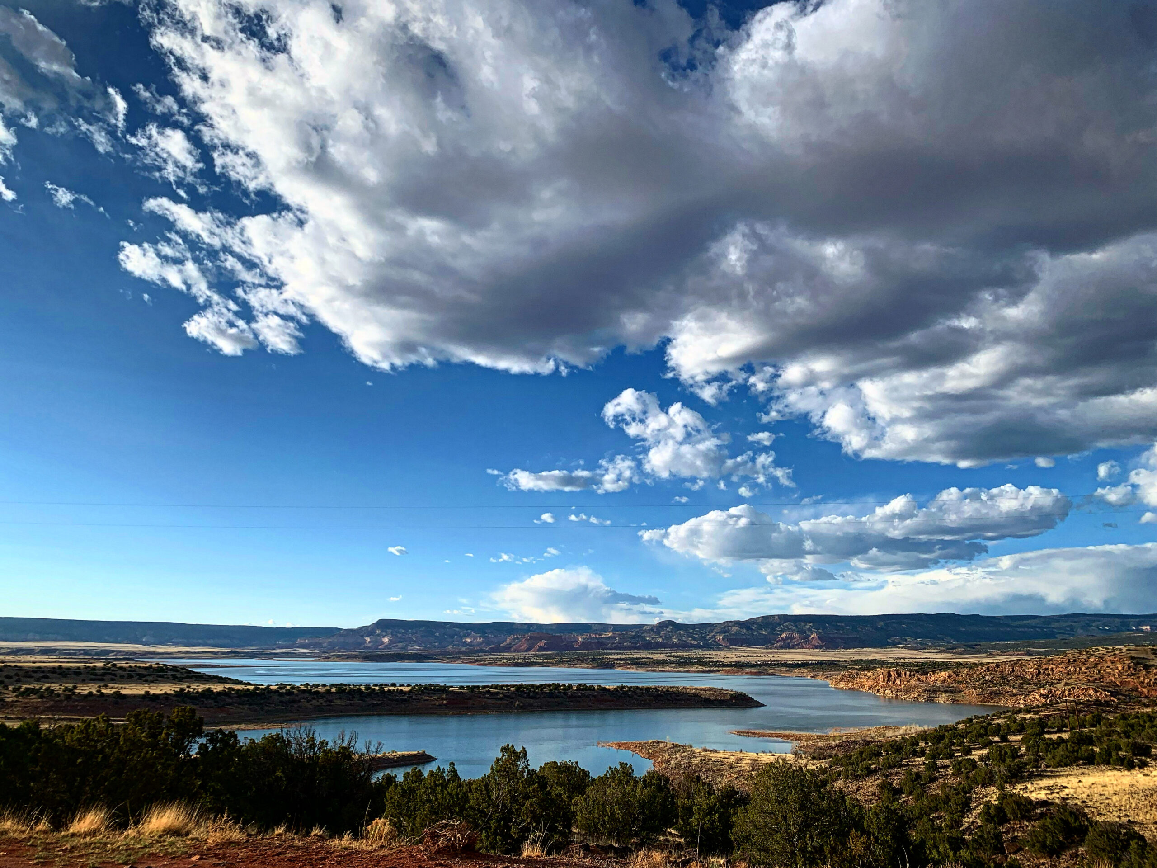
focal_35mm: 26
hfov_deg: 67.3
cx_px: 578
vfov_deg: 53.1
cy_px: 434
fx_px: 869
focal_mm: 4.25
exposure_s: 1/2545
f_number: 1.8
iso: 25
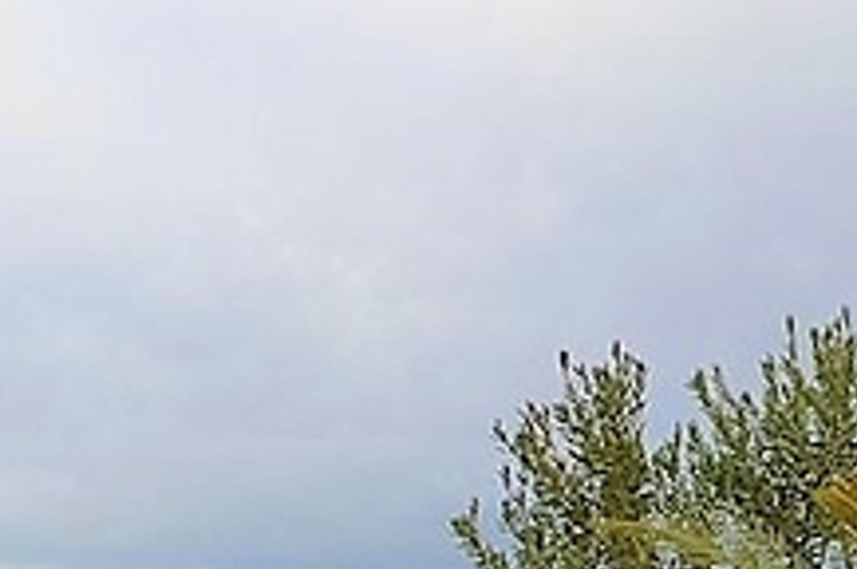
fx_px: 1426
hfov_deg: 30.7
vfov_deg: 20.6
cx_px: -30
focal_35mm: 60
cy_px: 731
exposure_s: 1/250
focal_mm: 12
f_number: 8
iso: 100
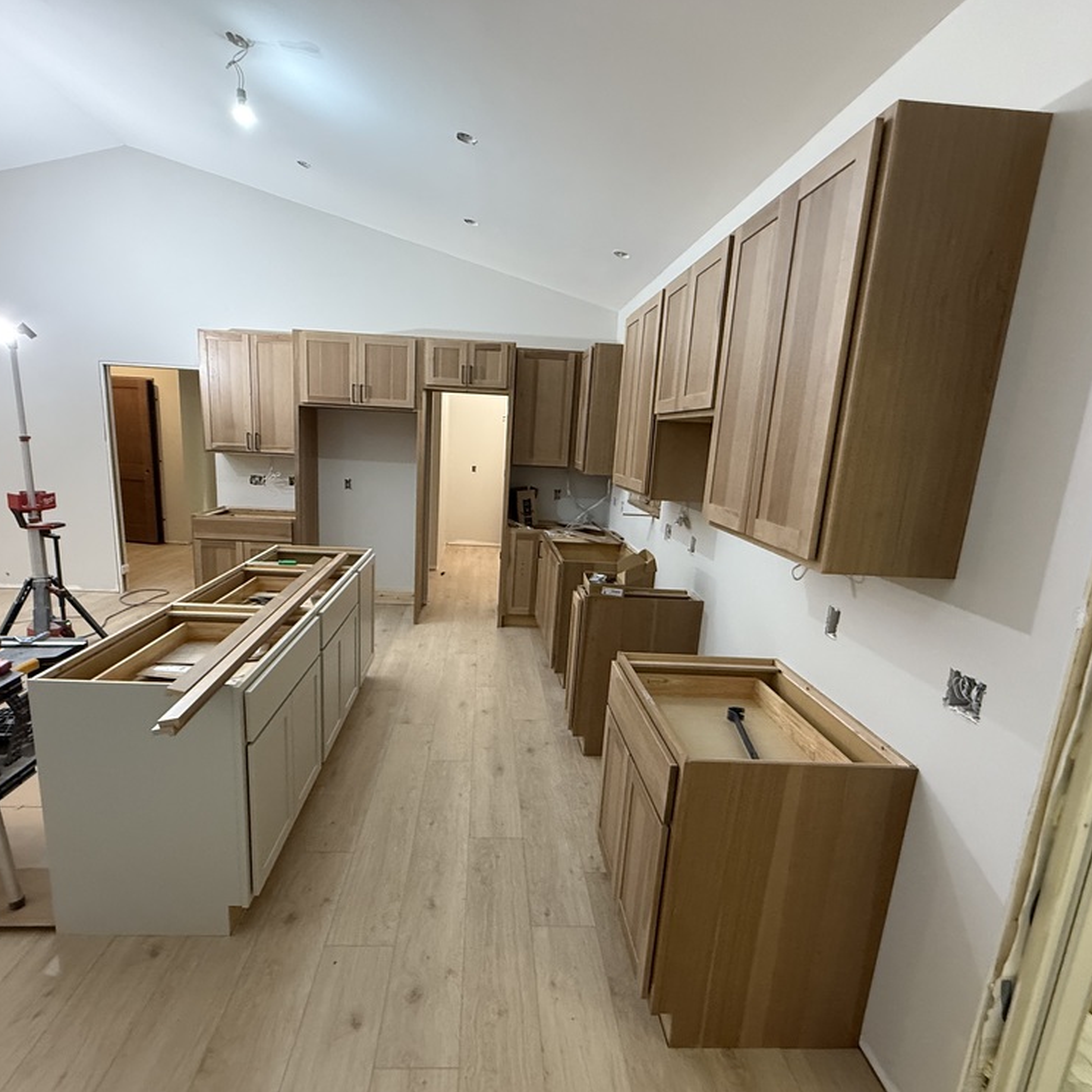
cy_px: 554
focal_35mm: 17
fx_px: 607
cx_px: 517
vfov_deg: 84.0
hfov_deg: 83.9
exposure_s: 1/42
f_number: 2.2
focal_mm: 2.22
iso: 400
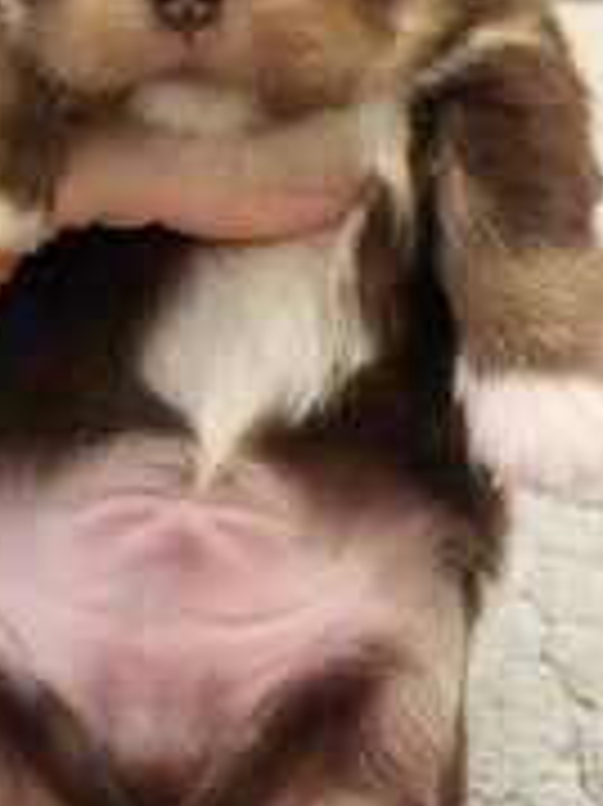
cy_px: 68
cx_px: 135
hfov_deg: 21.7
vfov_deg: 27.8
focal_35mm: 67
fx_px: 1558
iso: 1250
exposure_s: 1/17
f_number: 1.8
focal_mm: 4.6
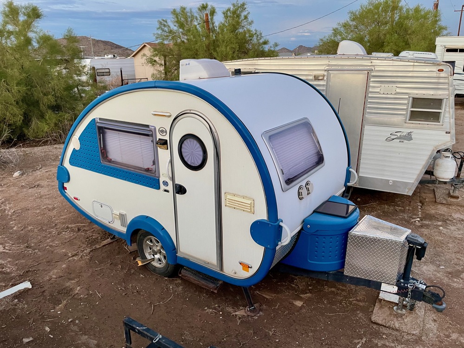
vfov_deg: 53.1
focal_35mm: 26
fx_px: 349
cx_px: 232
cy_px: 174
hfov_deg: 67.3
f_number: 1.6
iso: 160
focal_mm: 4.2
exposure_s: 1/60
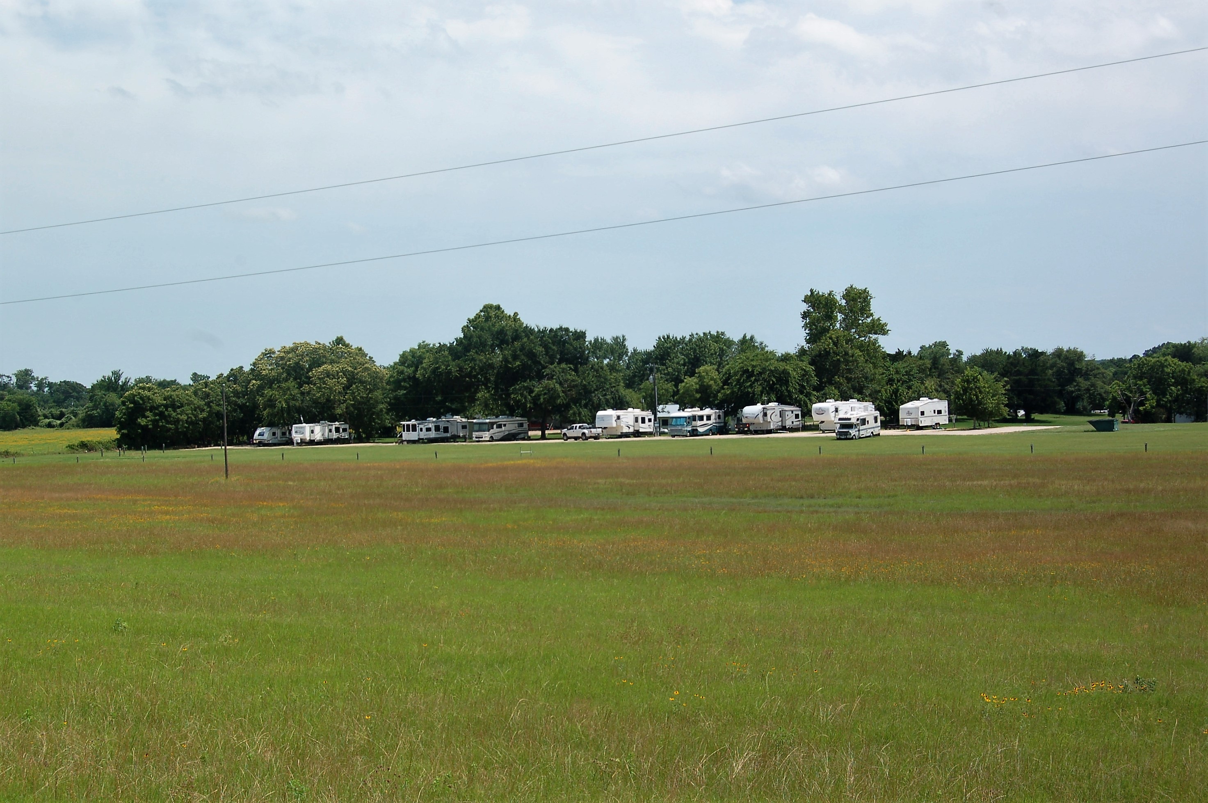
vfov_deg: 23.7
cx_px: 604
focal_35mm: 57
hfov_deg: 35.1
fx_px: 1911
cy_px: 402
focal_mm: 38
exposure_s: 1/320
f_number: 9
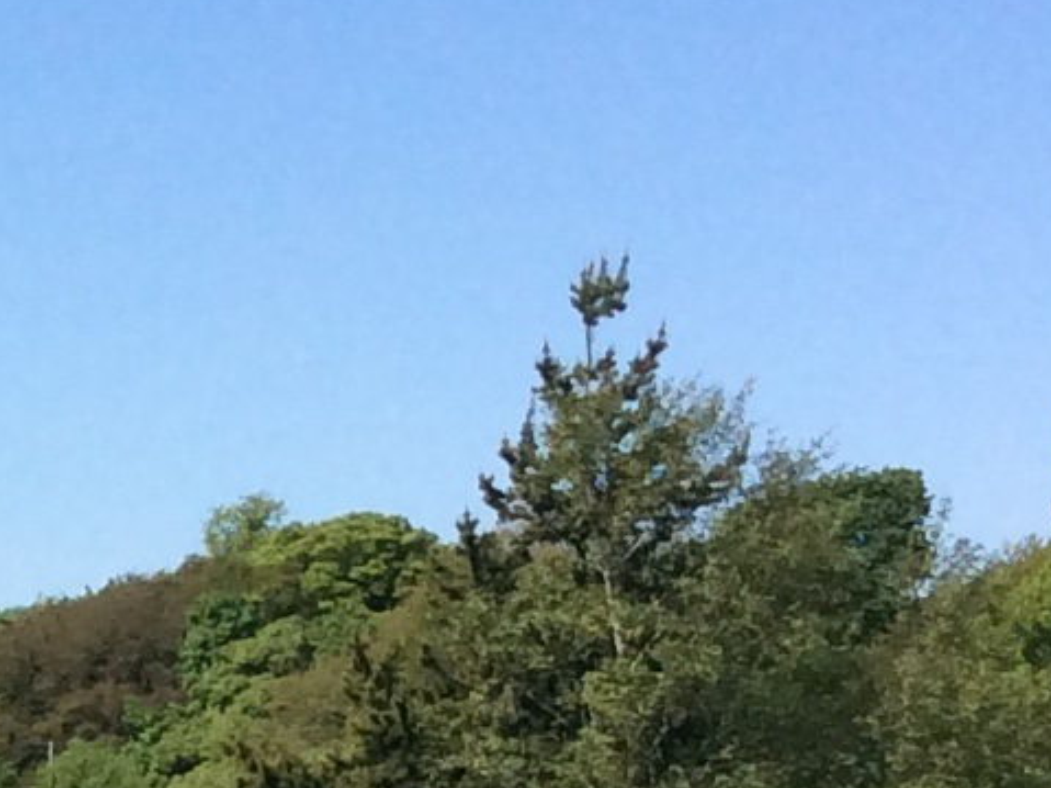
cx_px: -678
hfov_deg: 10.9
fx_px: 5251
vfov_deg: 8.3
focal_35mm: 173
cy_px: 1357
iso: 32
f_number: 2.4
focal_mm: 3.3
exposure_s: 1/1590
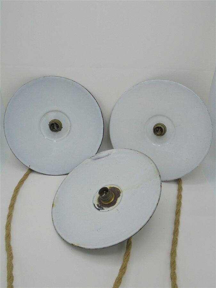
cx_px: 108
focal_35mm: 29
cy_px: 144
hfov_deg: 48.2
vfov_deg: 61.7
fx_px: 241
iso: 100
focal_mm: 5.3
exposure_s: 1/125
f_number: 3.7
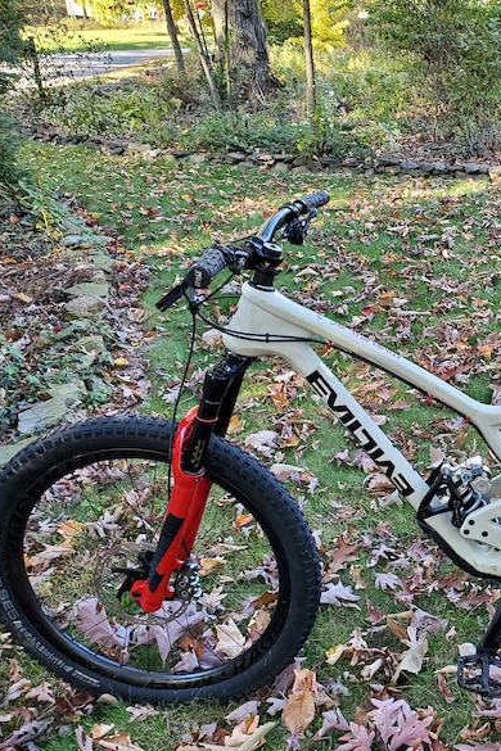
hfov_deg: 33.9
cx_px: 457
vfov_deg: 51.9
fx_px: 772
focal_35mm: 37
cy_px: 371
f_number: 2.4
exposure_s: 1/100
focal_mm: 4.3
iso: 200
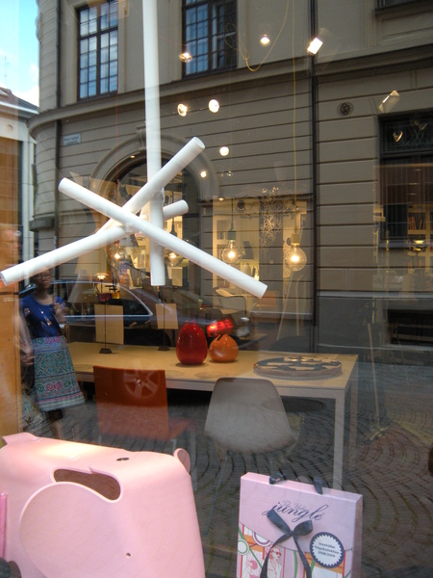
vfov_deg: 52.6
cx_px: 216
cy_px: 289
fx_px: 584
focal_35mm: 35
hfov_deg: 40.7
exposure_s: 1/60
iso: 140
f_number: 3.8
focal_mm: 5.9
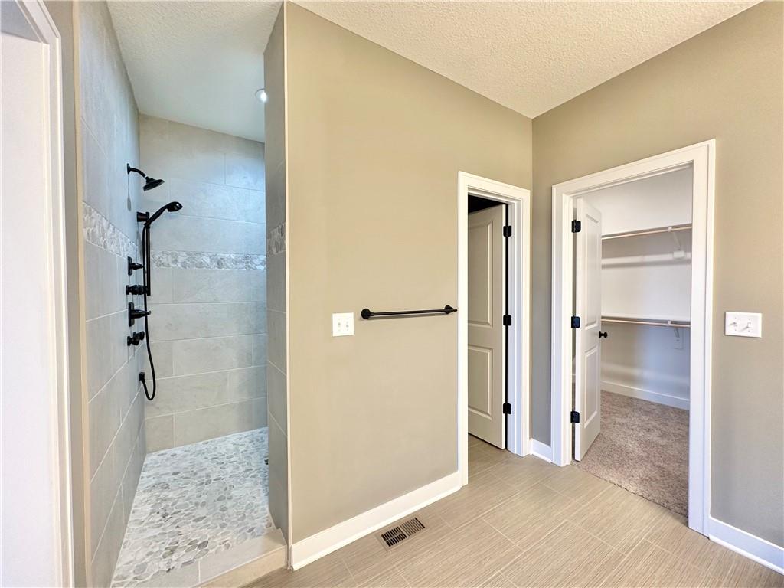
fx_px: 317
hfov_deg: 102.1
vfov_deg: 85.7
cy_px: 294
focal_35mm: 14
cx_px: 392
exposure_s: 1/60
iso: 200
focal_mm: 2.22
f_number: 2.2
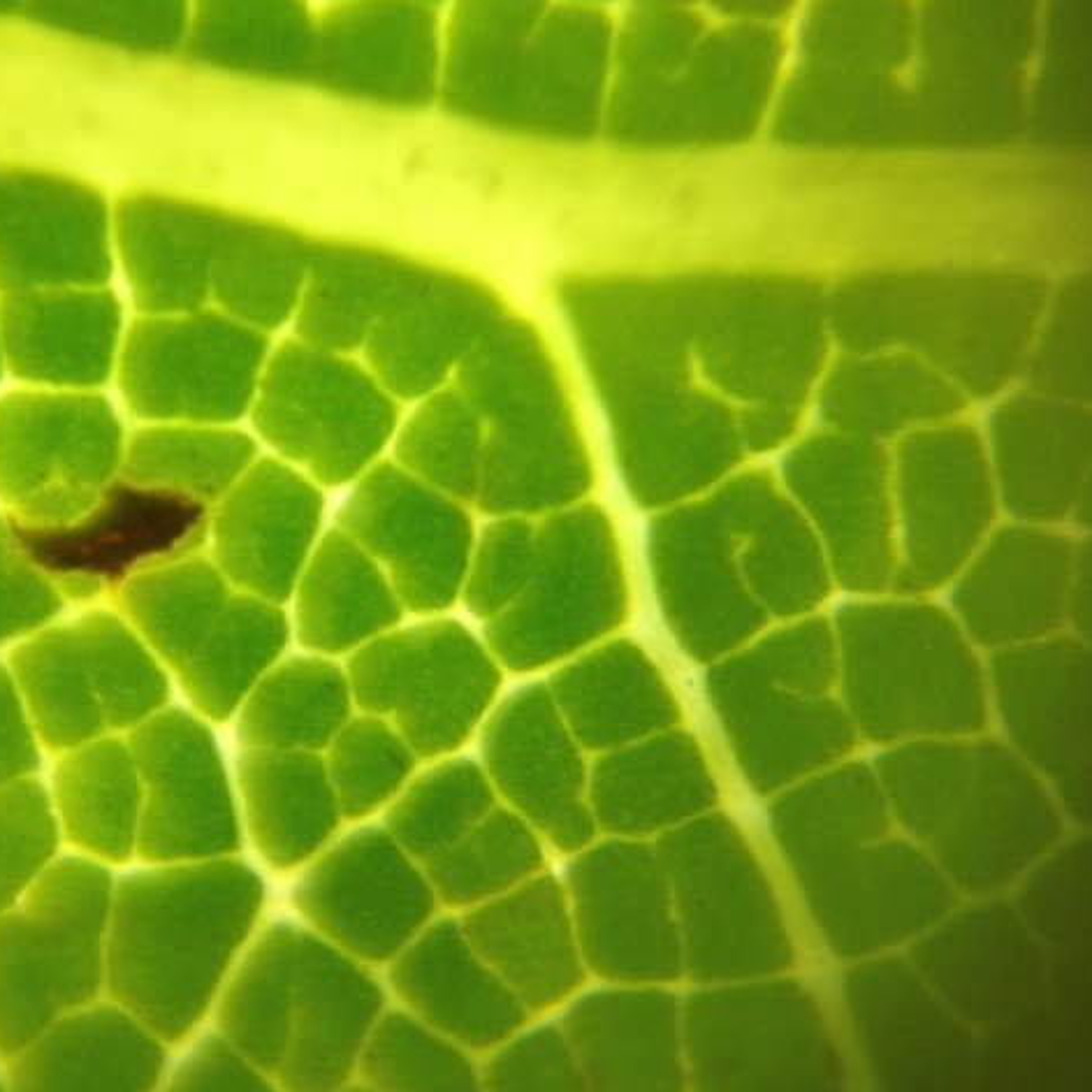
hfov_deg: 39.5
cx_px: 359
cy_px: 538
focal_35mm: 42
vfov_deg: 40.0
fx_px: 1499
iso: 50
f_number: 2.4
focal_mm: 4.28
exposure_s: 1/104
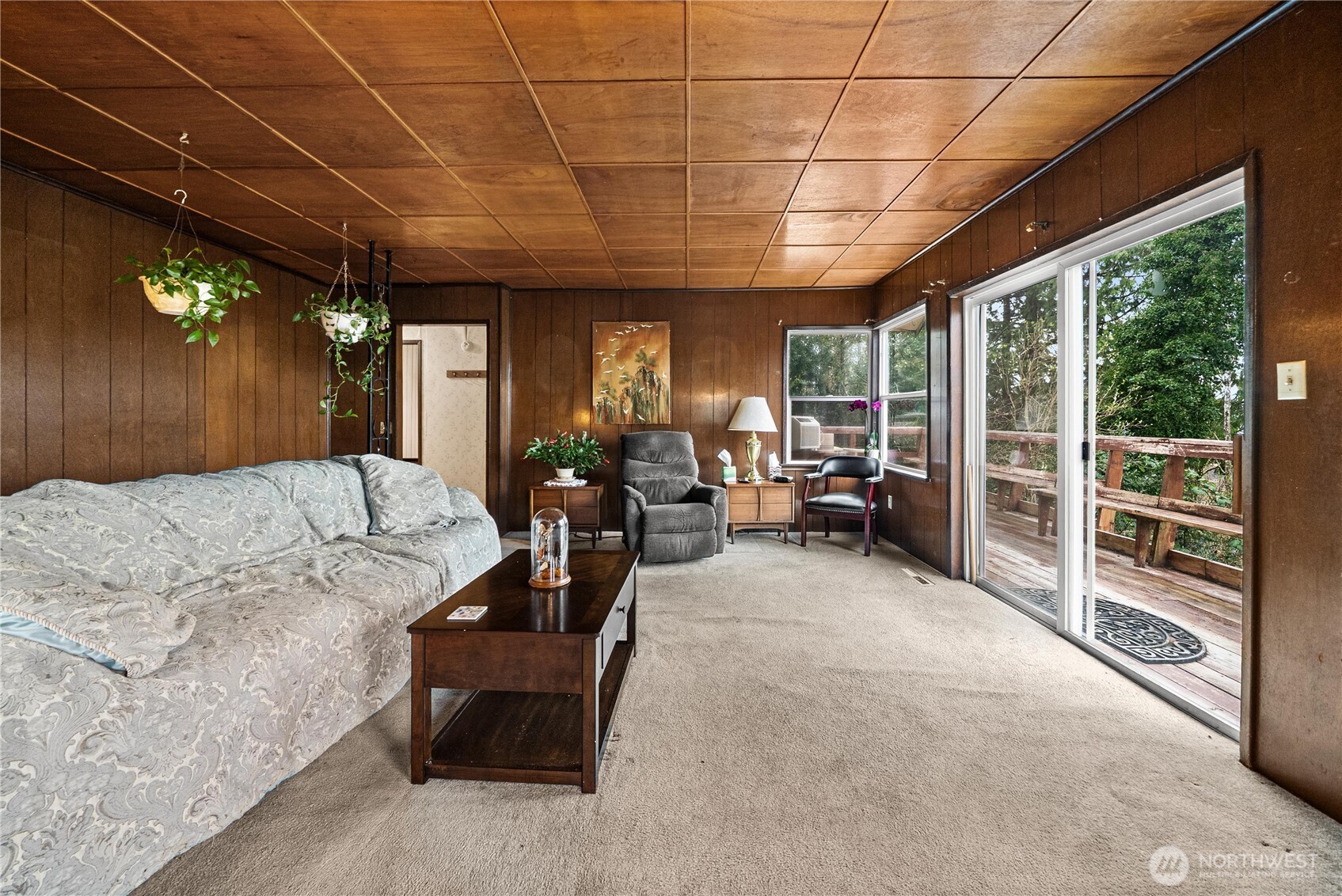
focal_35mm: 12
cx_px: 671
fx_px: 448
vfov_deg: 90.1
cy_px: 448
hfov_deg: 112.6
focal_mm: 12
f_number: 10
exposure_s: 1/1.67
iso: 1000
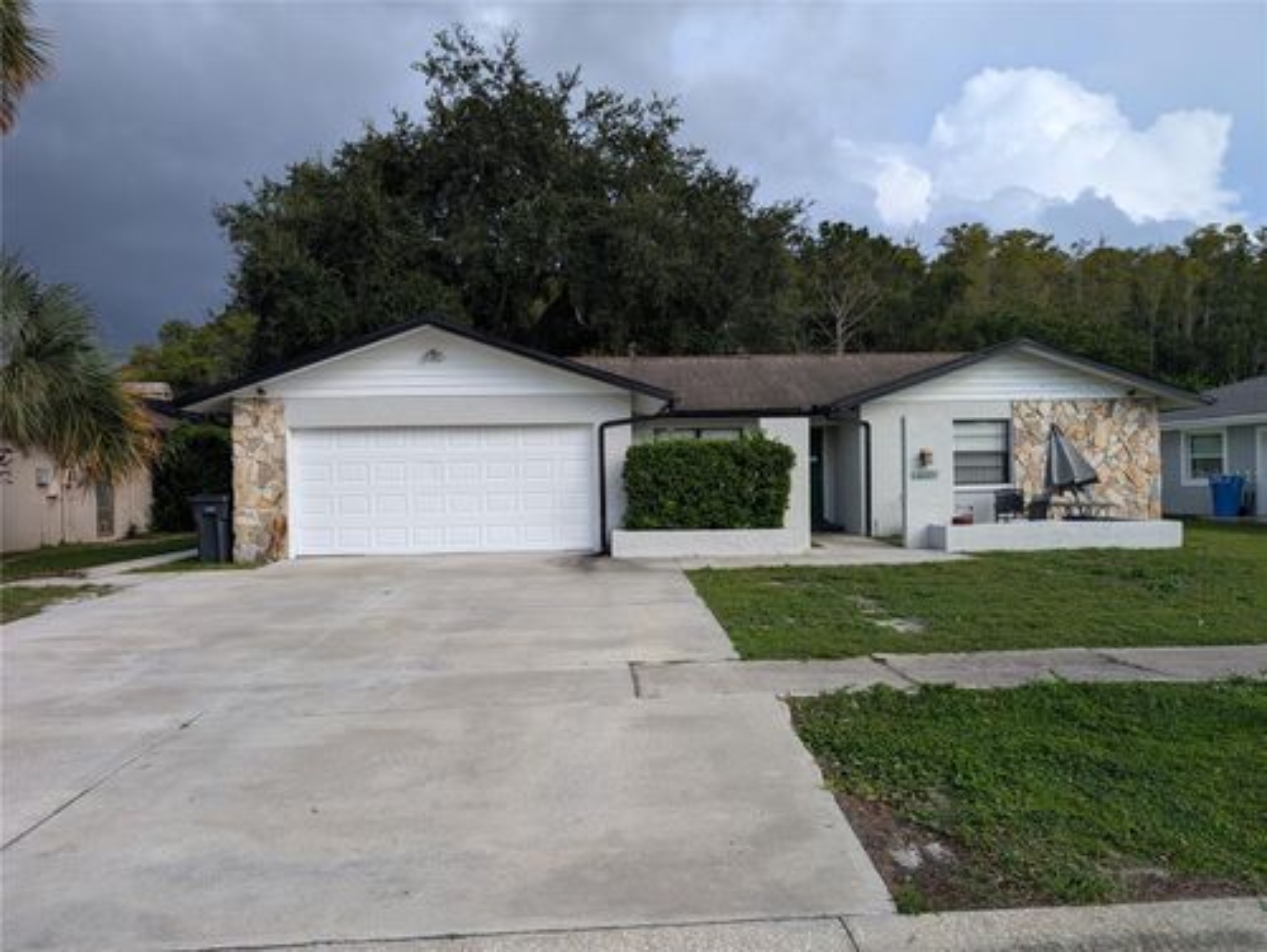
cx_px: 634
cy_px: 476
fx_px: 879
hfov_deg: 71.5
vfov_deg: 56.9
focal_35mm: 24
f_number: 1.68
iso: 21
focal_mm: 6.9
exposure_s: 1/775
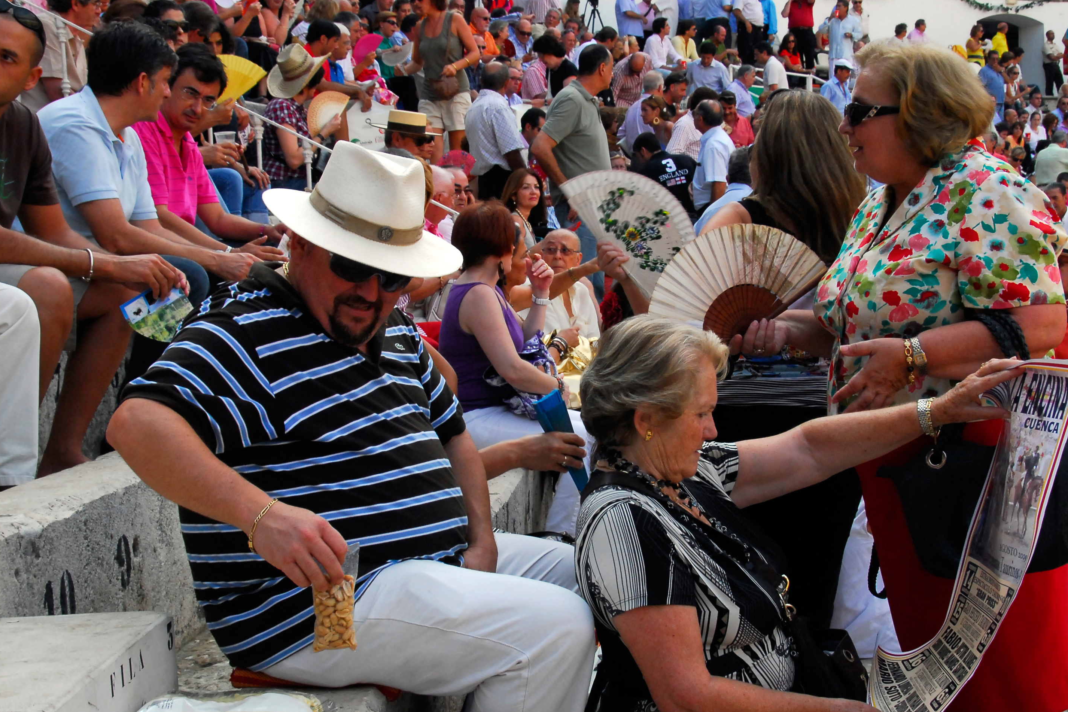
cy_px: 409
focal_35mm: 53
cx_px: 565
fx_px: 1572
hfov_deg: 37.5
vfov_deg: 25.5
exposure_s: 1/250
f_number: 8
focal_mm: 26
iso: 500
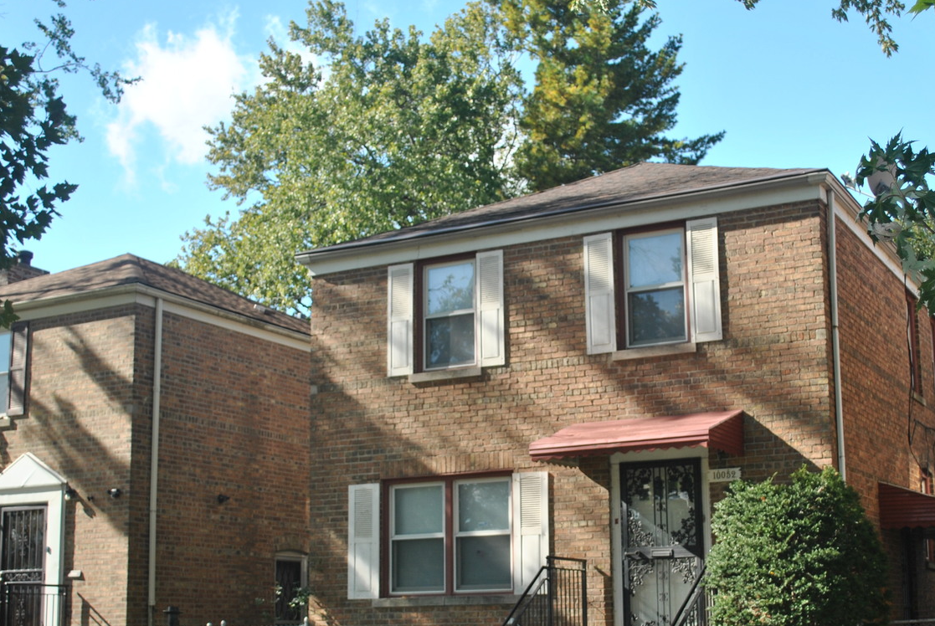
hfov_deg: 38.0
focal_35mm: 52
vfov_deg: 26.0
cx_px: 546
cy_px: 400
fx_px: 1352
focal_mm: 24
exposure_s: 1/200
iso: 100
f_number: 4.5
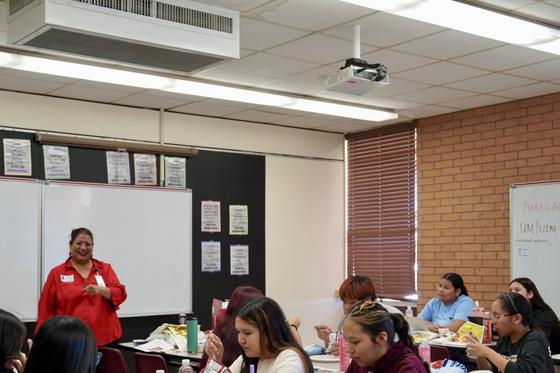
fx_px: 824
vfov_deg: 25.4
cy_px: 246
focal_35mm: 53
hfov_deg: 37.5
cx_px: 293
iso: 1600
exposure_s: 1/160
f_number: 4
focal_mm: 40
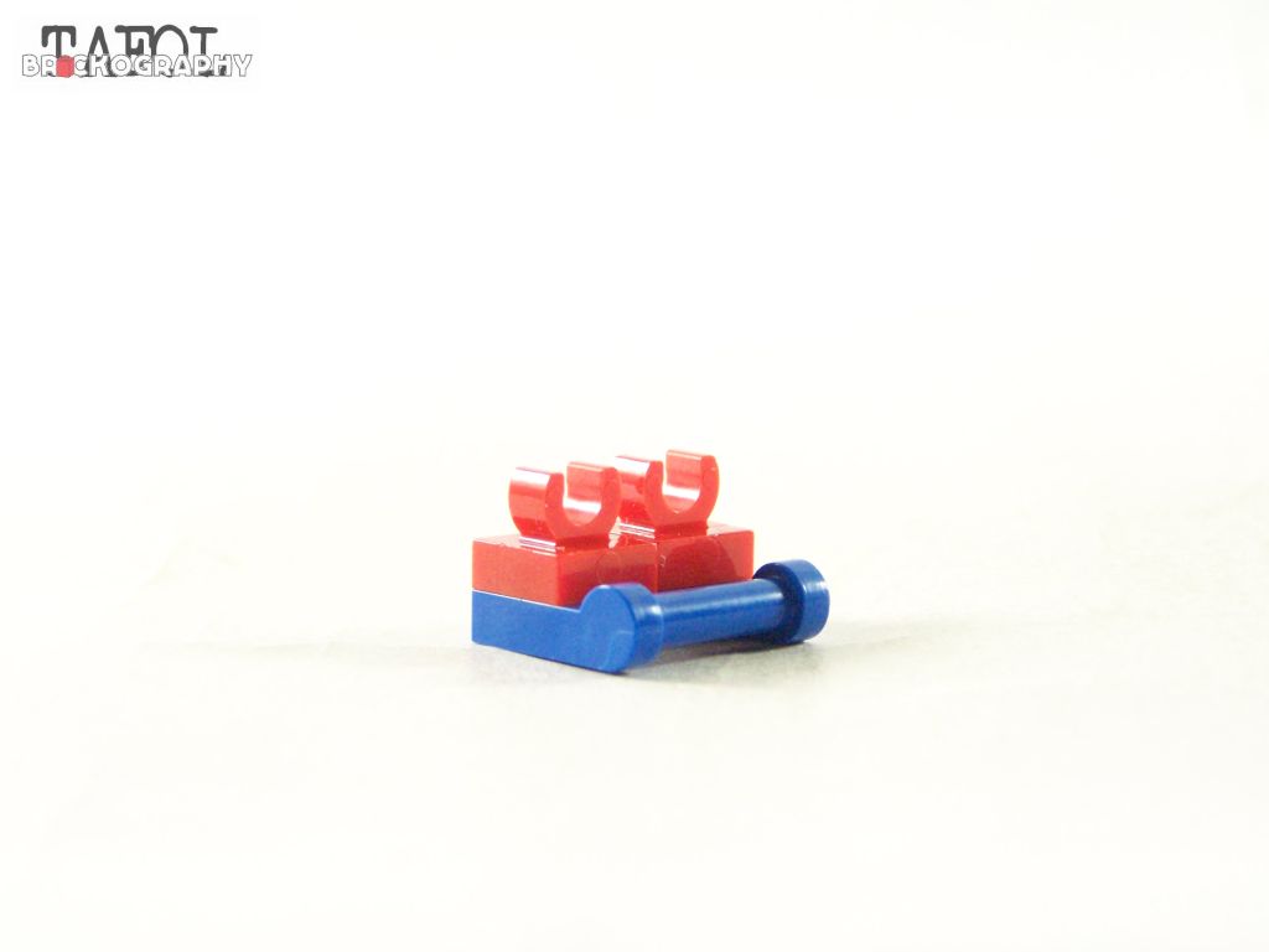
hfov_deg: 16.8
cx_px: 634
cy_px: 476
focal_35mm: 117
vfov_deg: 12.7
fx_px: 4289
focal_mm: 19.4
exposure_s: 1/60
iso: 400
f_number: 3.2
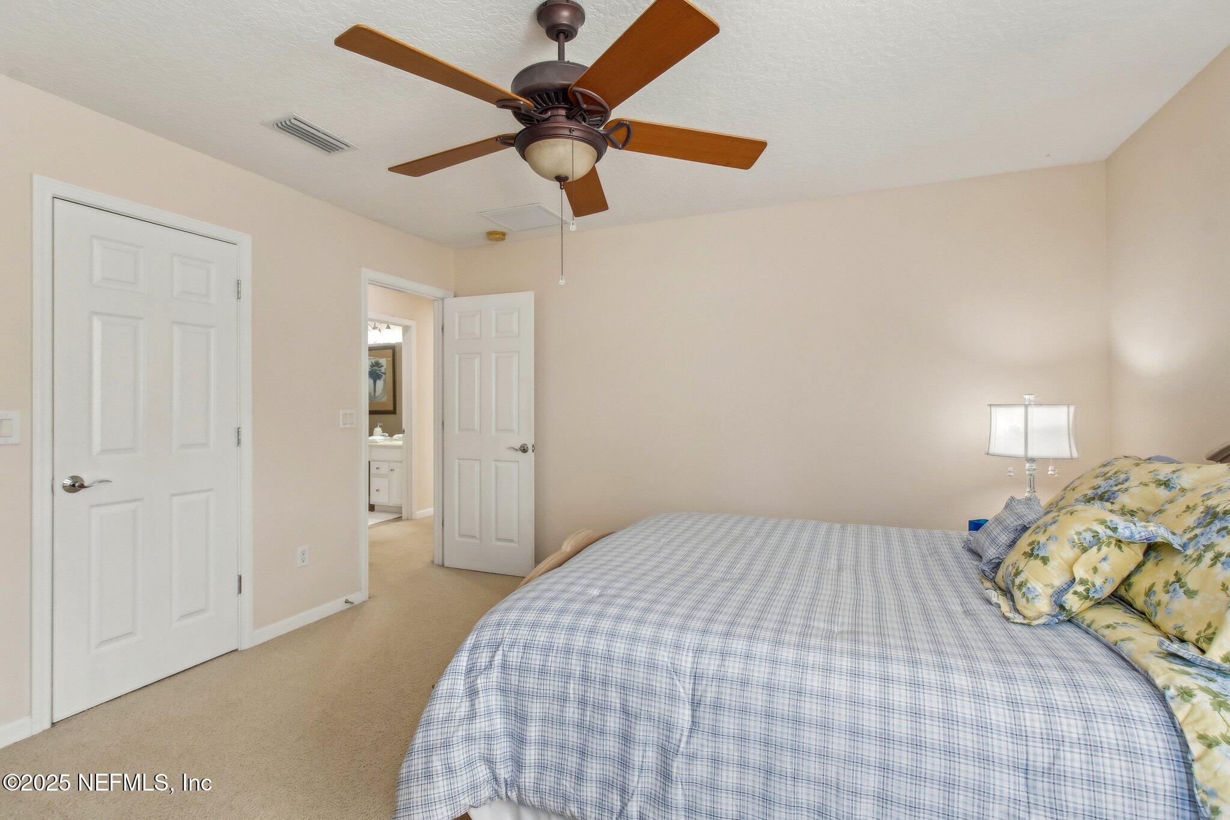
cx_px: 615
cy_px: 410
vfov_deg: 77.3
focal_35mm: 15
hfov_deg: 100.4
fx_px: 512
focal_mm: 10
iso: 800
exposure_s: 1/30
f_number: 8
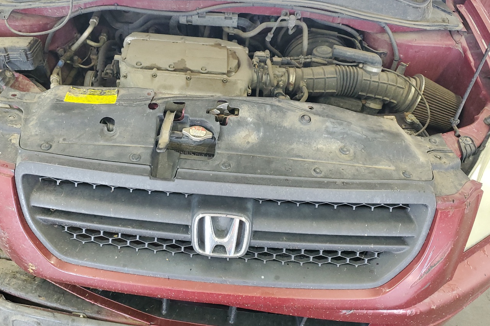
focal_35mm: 34
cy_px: 144
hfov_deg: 55.6
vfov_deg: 38.8
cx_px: 214
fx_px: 463
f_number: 1.5
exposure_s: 1/60.2
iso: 149
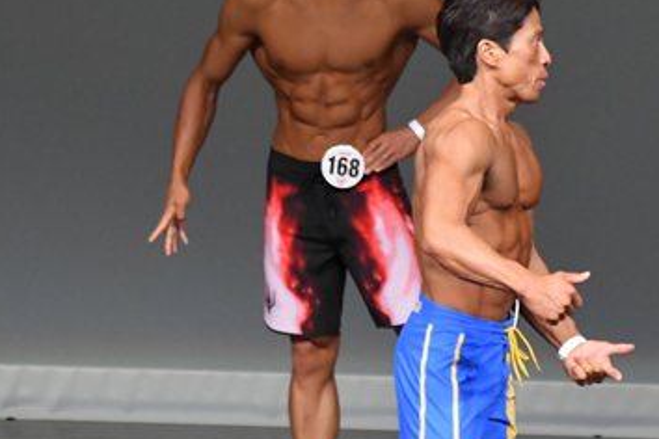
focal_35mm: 755
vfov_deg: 1.8
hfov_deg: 2.7
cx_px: 373
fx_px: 13820
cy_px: 290
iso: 5000
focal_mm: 230
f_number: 5.6
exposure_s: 1/400
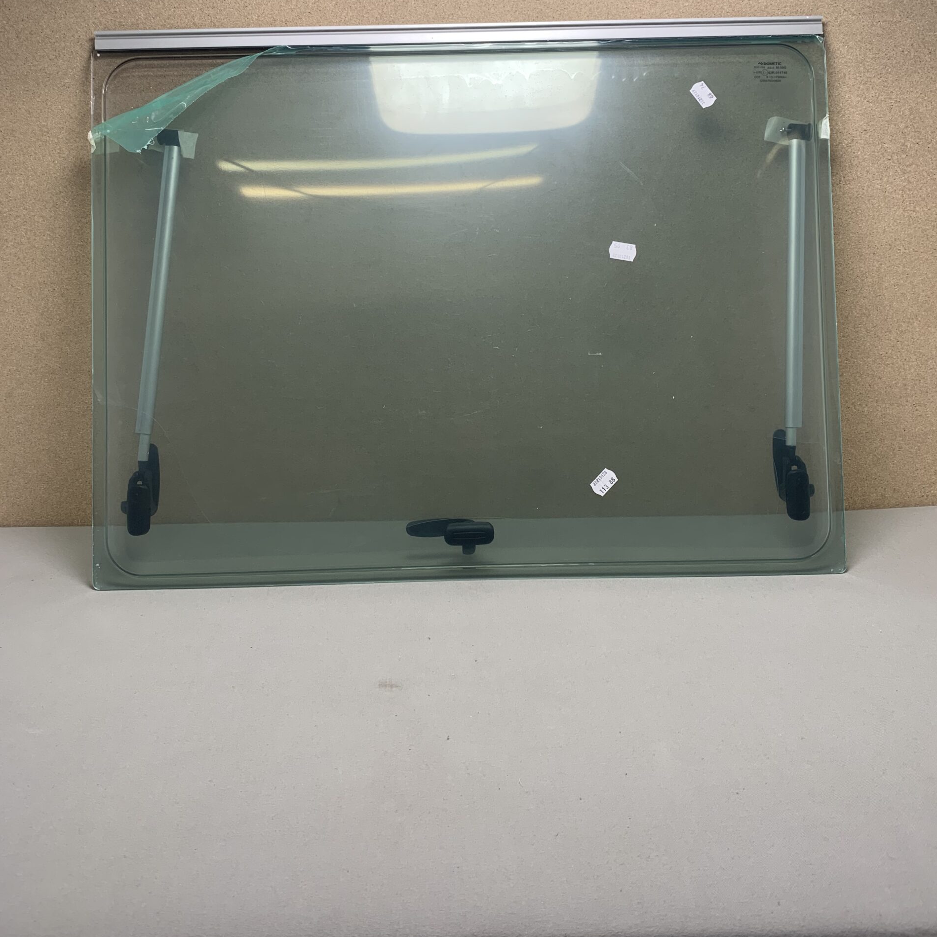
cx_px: 465
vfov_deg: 52.2
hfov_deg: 52.5
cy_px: 373
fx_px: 949
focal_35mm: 31
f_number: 1.8
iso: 40
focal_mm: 4.25
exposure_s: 1/100
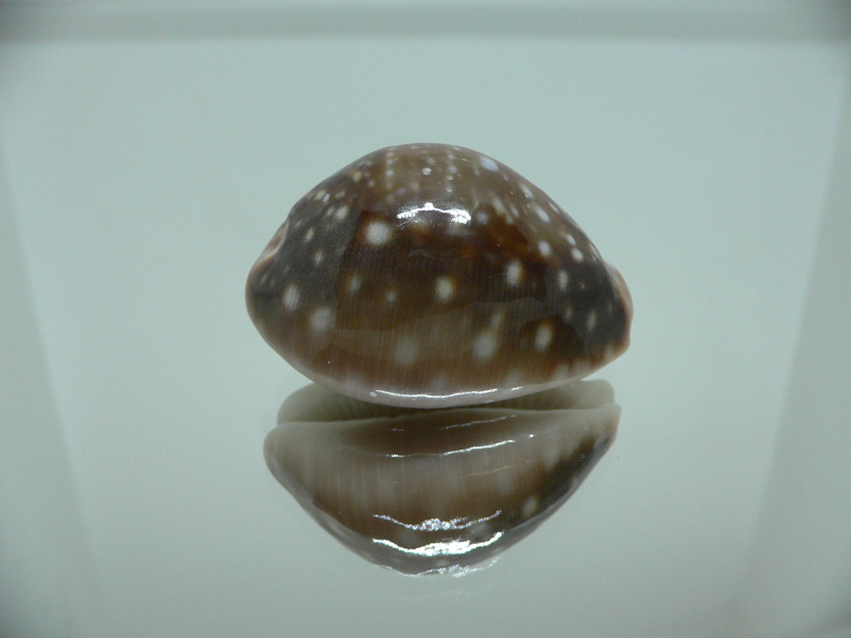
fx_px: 860
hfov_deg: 52.6
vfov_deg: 40.7
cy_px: 319
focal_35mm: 35
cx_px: 426
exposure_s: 1/60
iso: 150
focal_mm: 4.6
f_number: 2.8
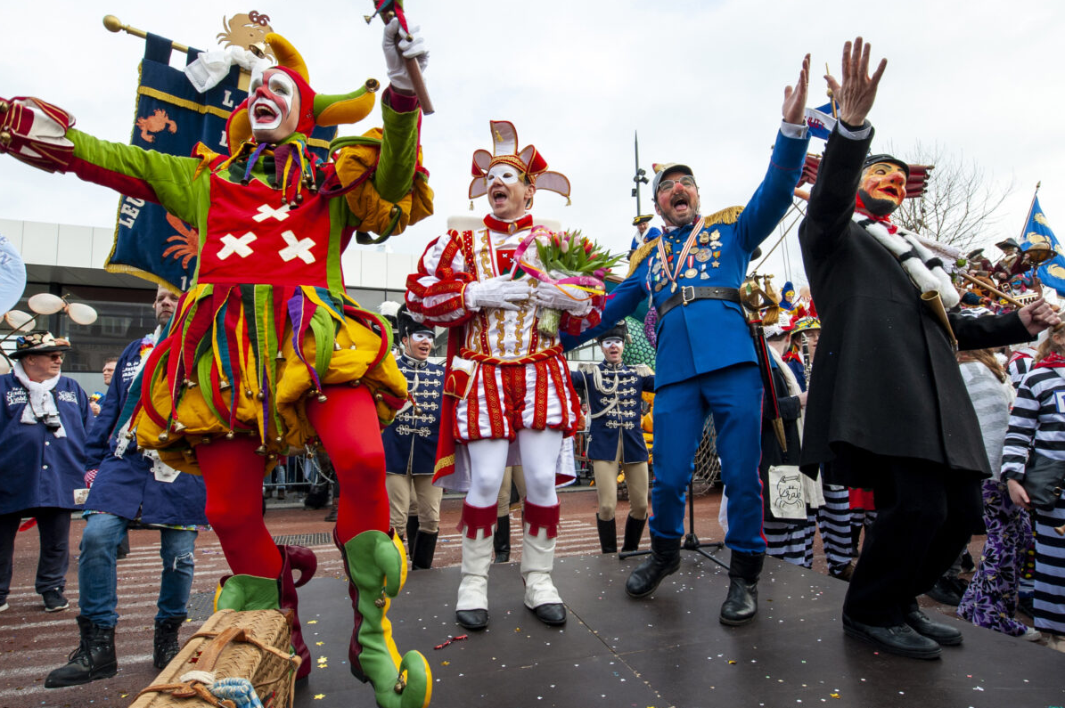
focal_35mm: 18
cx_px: 523
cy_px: 272
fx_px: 532
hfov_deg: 90.0
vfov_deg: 66.4
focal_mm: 14
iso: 400
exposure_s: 1/200
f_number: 11
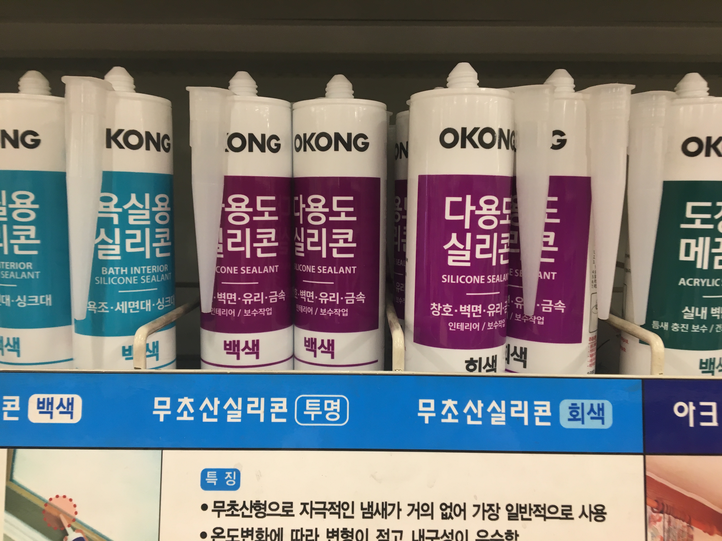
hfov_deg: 61.7
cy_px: 270
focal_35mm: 29
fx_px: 605
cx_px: 361
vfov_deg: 48.2
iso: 50
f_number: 2.2
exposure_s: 1/30
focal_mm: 4.15
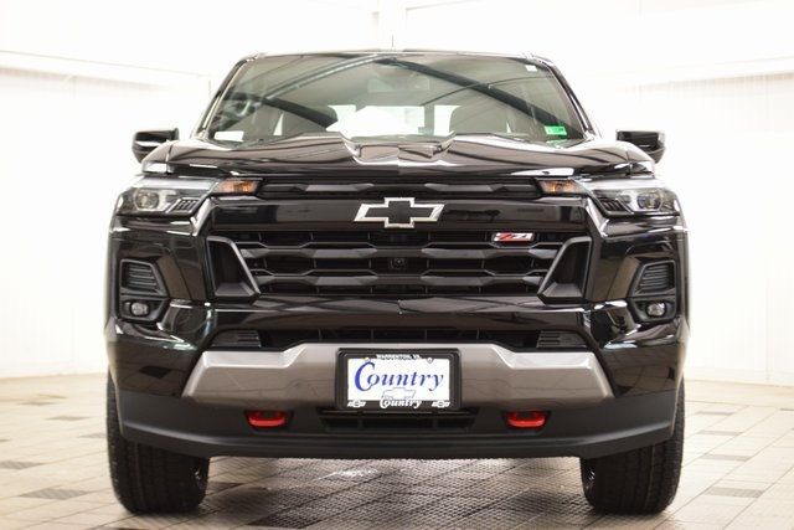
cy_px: 265
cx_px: 397
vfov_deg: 18.9
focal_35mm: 72
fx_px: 1588
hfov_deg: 28.1
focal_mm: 48
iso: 1600
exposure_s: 1/30
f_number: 5.3
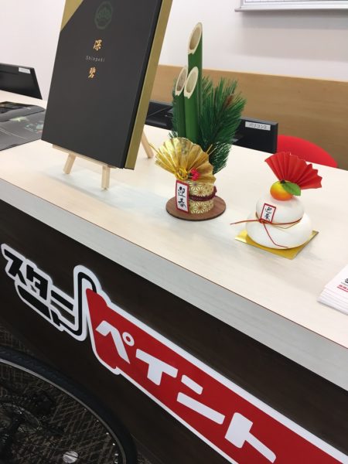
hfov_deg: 48.2
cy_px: 232
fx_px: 389
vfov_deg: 61.7
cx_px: 174
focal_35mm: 29
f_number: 2.2
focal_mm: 4.15
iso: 25
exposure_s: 1/40
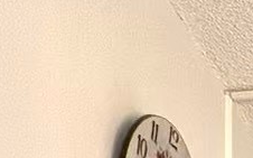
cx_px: 776
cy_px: 545
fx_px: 724
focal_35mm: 105
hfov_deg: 11.1
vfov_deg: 8.8
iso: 250
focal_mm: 2.22
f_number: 2.2
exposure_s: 1/91
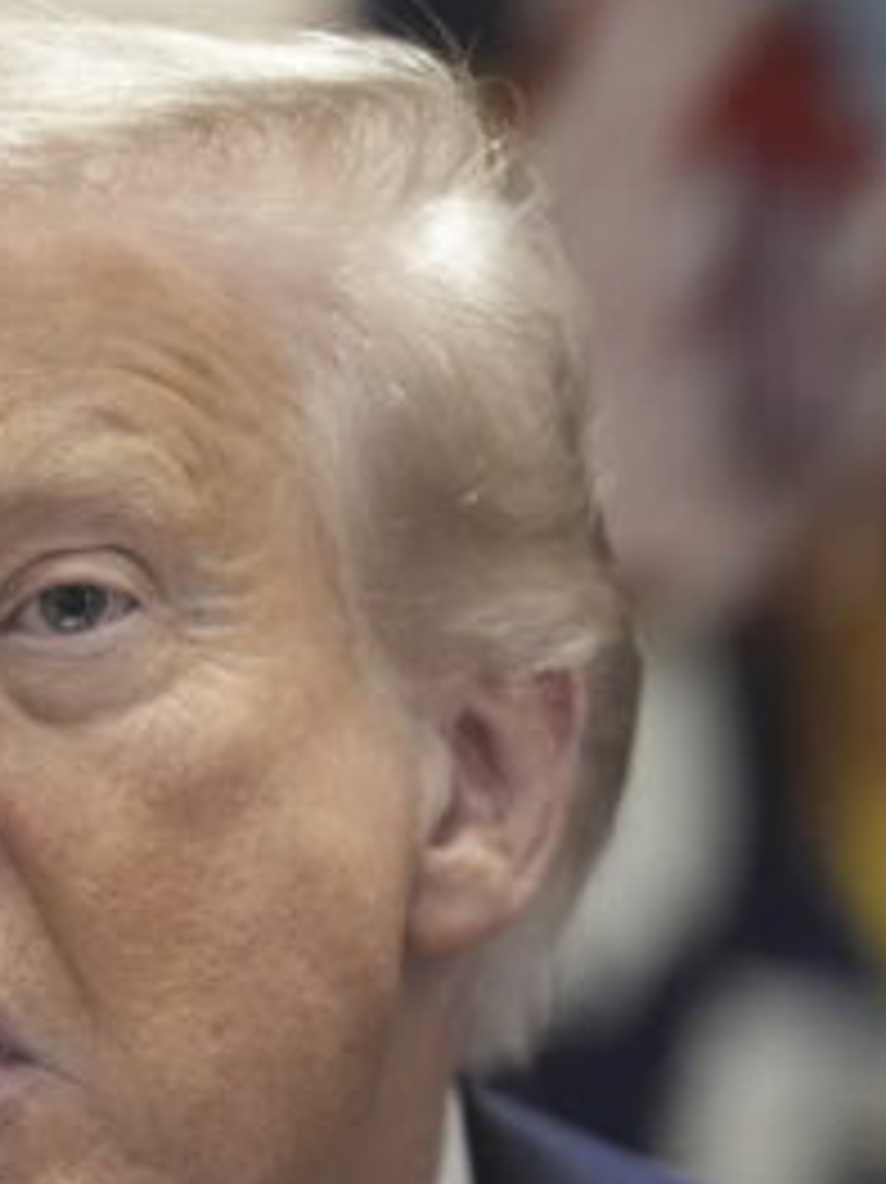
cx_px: 189
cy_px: 862
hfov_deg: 3.2
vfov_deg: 4.2
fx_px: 15984
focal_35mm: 468
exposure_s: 1/400
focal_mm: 200
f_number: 2.8
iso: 6400
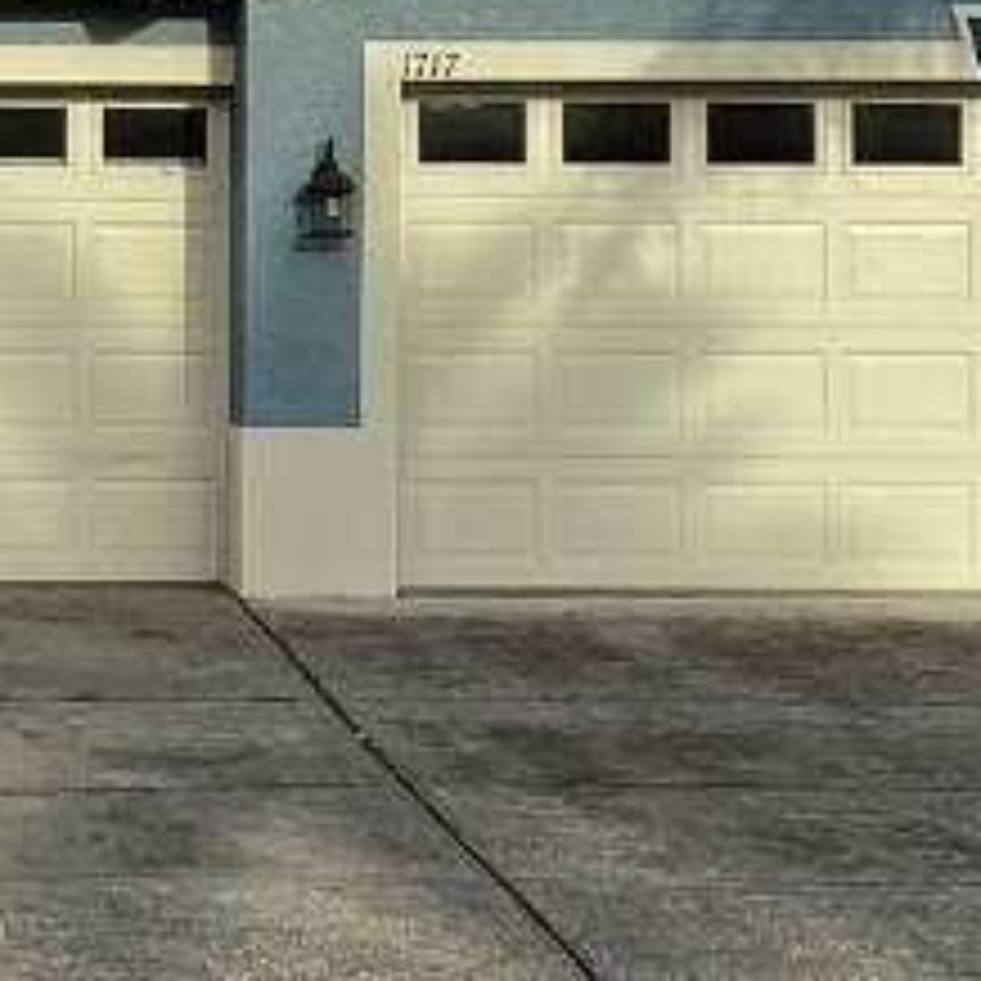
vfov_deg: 13.5
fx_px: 4136
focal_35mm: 129
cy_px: 225
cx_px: -86
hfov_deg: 13.3
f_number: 2.4
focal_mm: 3.3
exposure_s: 1/815
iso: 25
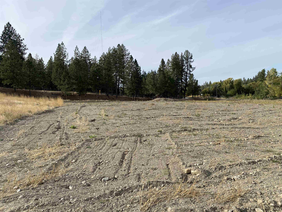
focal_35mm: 26
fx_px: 212
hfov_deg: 67.3
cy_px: 106
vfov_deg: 53.1
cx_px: 141
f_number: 1.8
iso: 32
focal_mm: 4.25
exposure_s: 1/2755
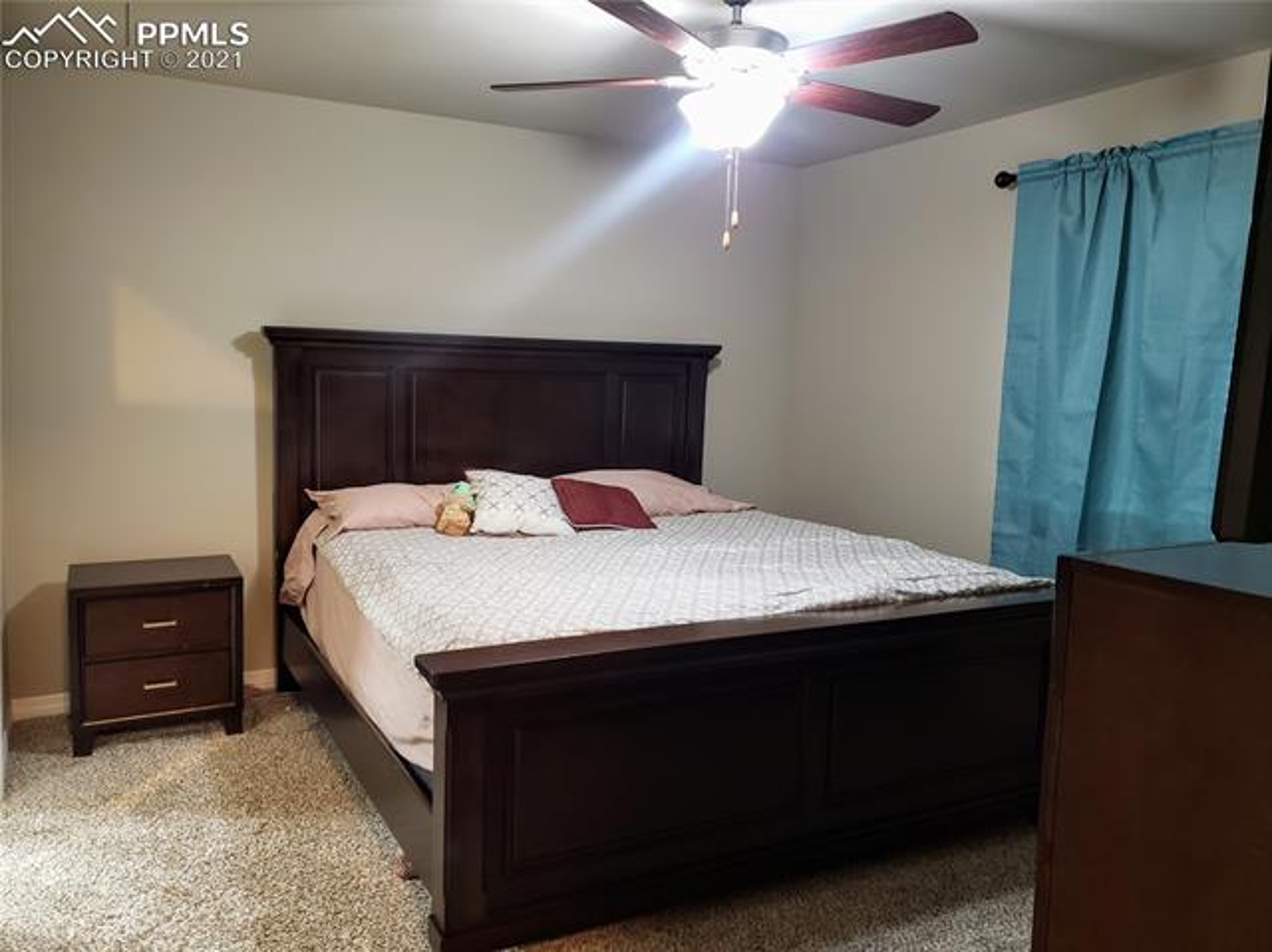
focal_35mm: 26
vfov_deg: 53.0
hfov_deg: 67.3
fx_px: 955
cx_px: 636
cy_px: 476
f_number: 1.5
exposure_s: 1/24
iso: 250
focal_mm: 4.3
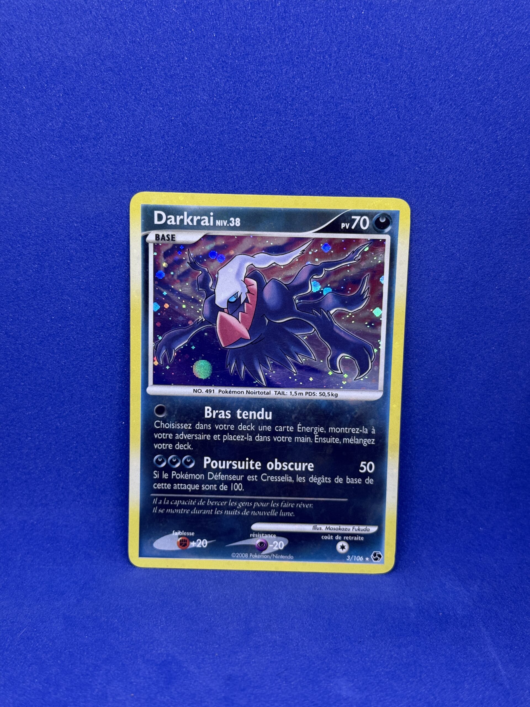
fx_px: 980
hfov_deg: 30.3
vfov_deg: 39.7
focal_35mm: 48
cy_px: 354
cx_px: 265
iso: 100
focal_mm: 6.76
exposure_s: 1/104
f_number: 1.78
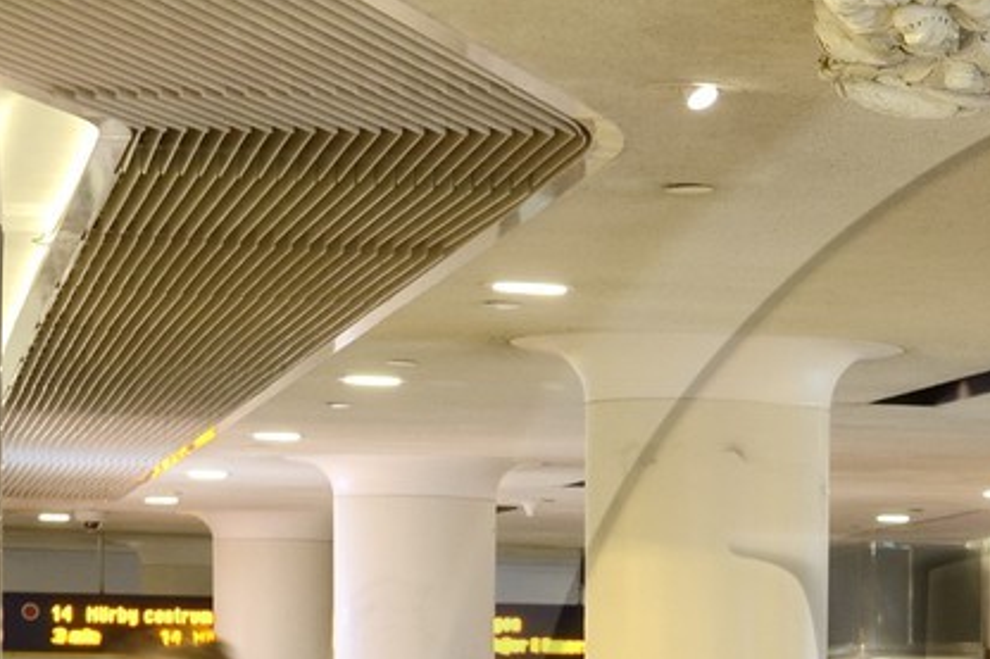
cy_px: 925
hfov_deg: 13.4
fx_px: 4013
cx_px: 1383
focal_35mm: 146
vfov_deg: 9.2
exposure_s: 1/13
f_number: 7.1
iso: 800
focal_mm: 38
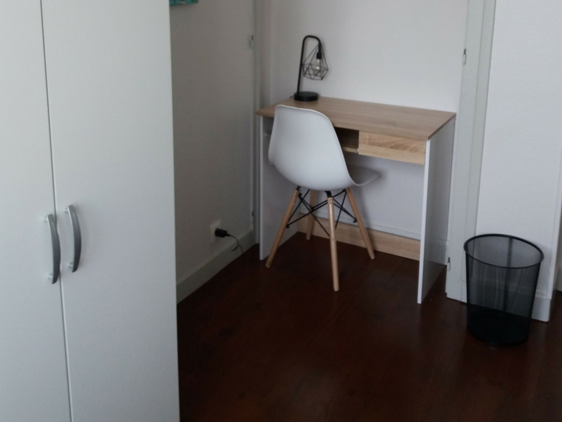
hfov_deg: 49.0
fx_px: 617
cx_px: 284
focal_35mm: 38
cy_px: 115
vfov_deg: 37.0
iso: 100
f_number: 1.9
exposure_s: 1/33
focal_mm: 3.7
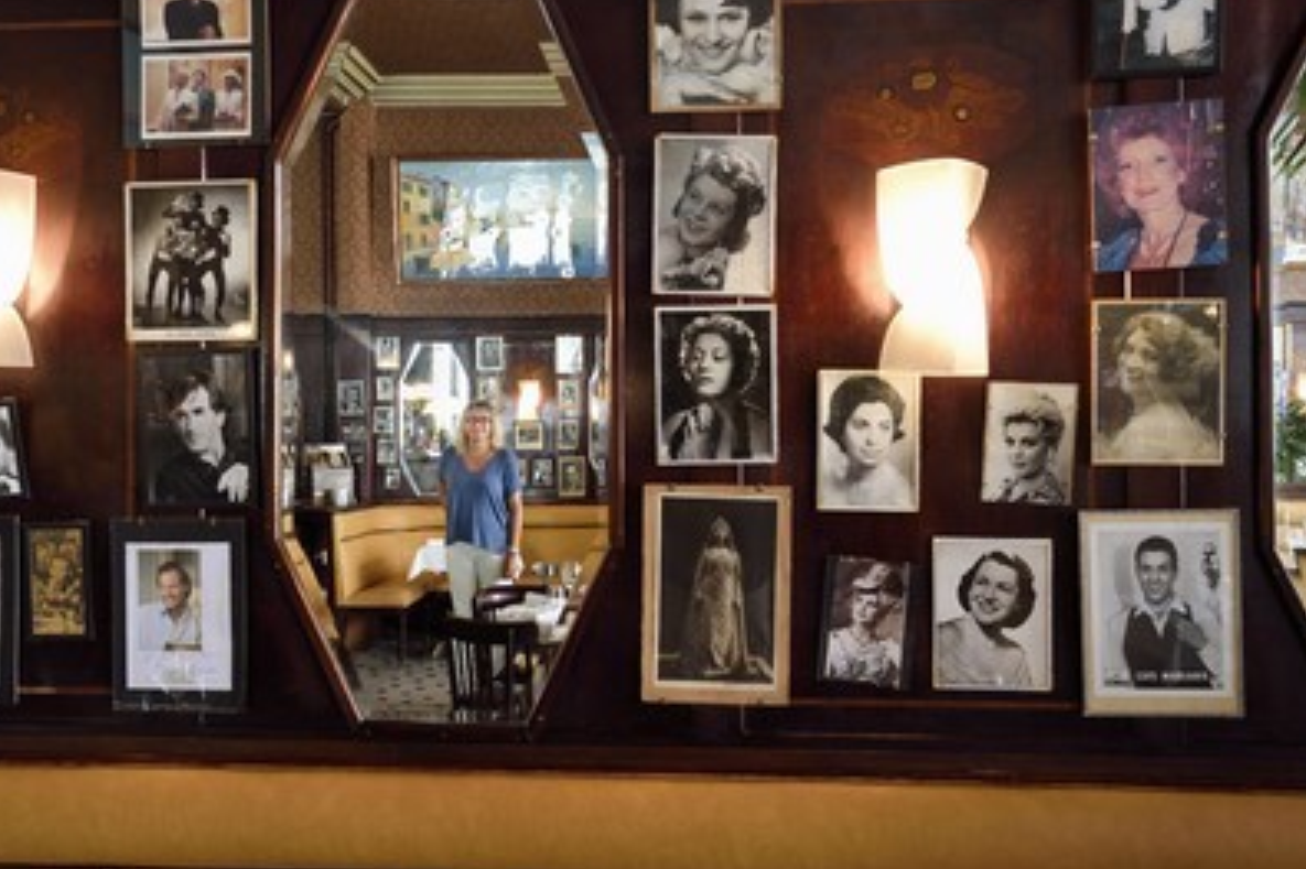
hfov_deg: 57.2
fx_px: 1197
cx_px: 620
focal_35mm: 33
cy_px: 416
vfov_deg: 39.9
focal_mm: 31
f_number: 11
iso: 1600
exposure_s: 1/30
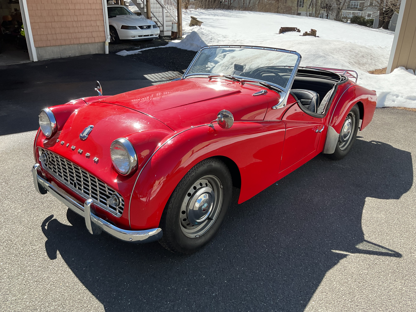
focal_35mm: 29
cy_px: 156
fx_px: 349
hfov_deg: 61.7
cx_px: 208
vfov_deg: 48.2
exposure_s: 1/1055
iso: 16
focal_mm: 3
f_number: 1.8
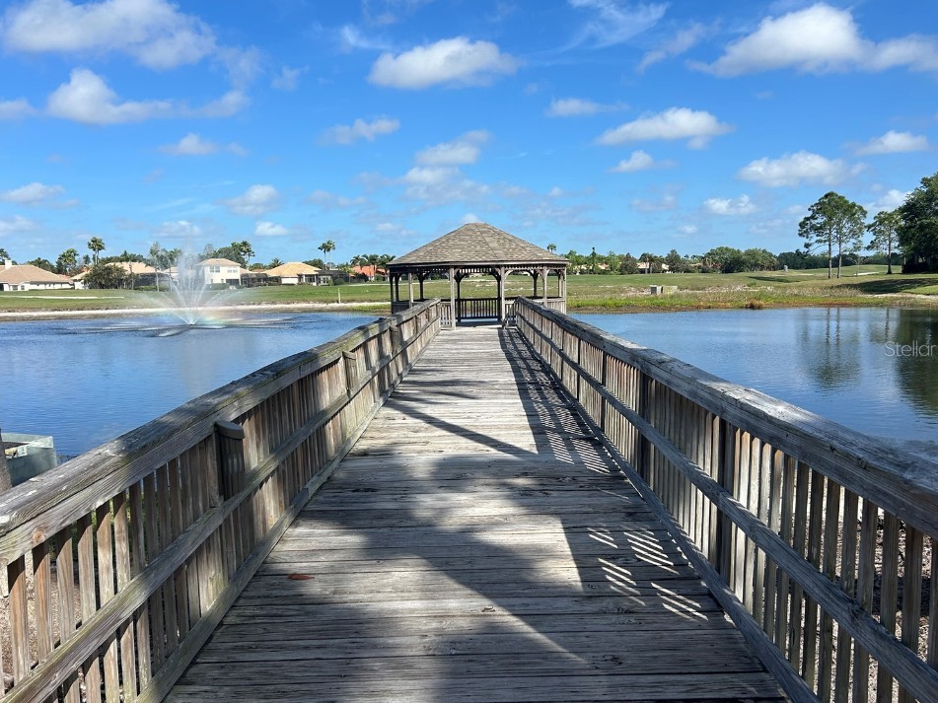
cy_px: 348
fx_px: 759
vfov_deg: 49.7
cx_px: 472
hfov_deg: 63.4
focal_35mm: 28
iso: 50
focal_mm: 5.7
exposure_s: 1/4630
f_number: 1.5
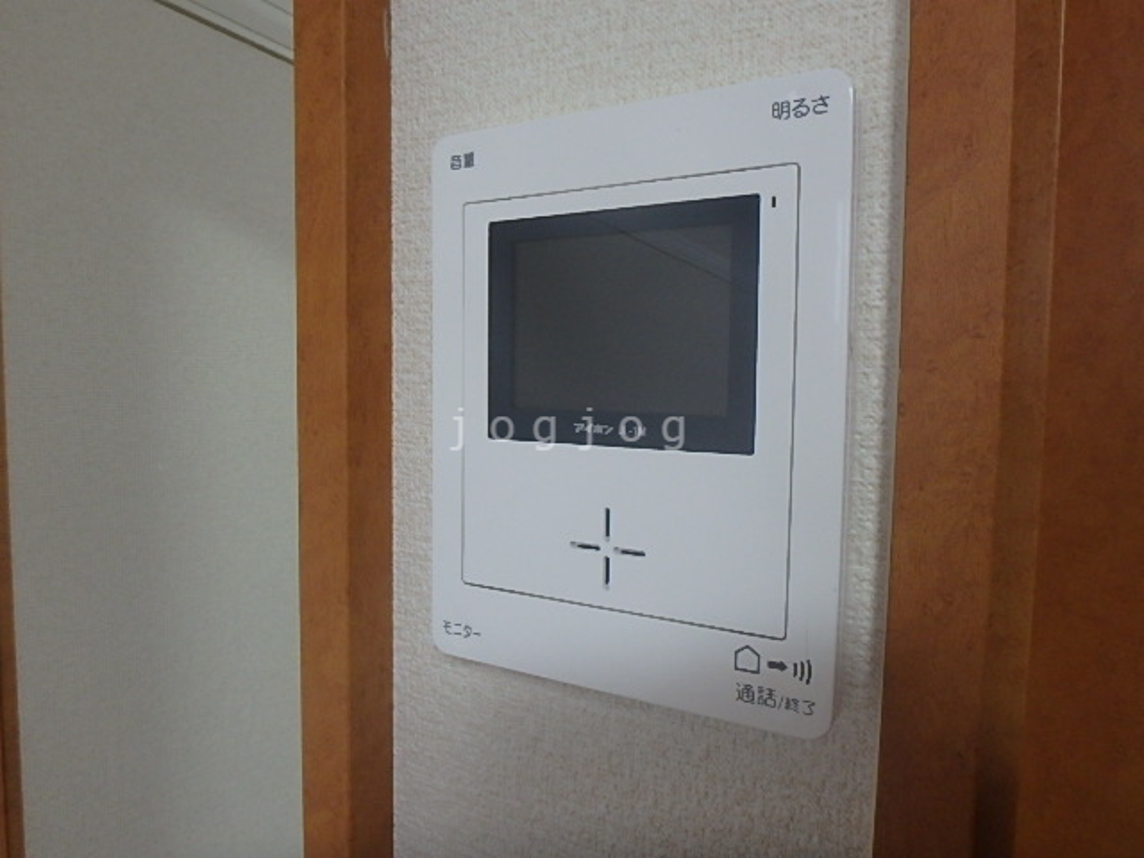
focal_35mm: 21
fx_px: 694
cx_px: 572
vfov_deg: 63.4
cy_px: 429
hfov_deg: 79.0
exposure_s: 1/30
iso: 320
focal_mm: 3.7
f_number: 3.5
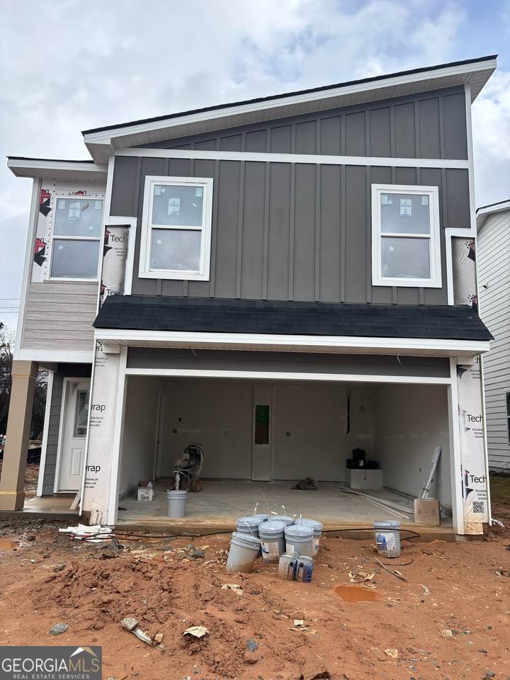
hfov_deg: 53.1
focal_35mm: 26
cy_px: 340
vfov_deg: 67.3
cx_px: 255
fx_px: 511
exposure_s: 1/951
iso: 50
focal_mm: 5.96
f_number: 1.6
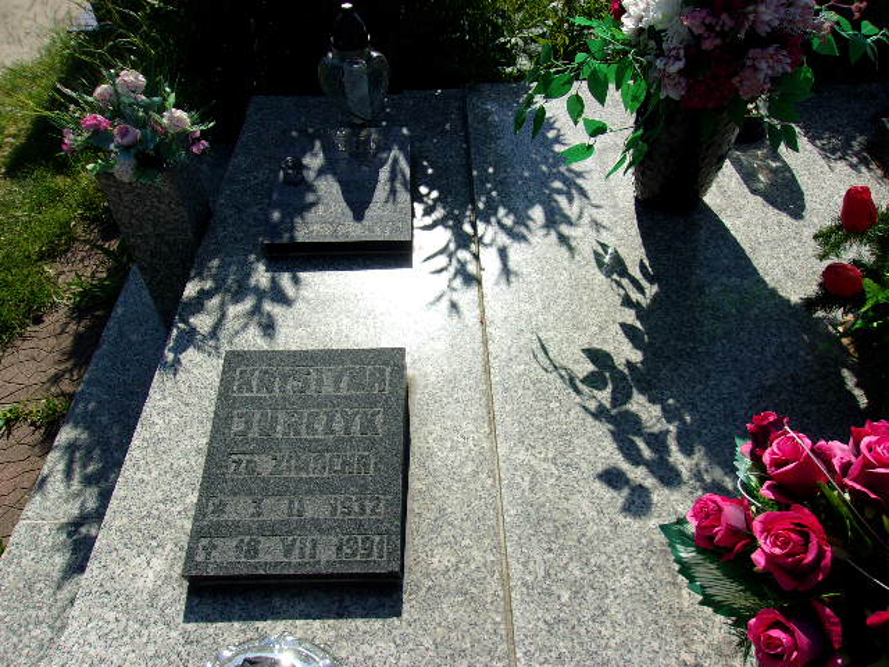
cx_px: 444
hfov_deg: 65.3
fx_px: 693
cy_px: 334
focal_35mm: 27
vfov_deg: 51.4
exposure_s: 1/105
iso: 80
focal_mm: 4.9
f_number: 10.4
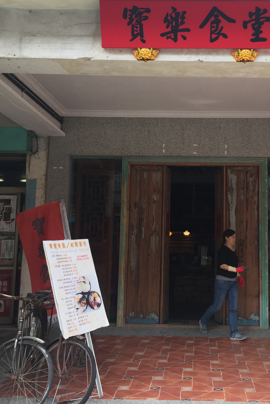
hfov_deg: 32.3
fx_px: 461
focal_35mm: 41
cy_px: 199
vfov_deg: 47.4
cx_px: 188
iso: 32
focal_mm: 4.15
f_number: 2.2
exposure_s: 1/341
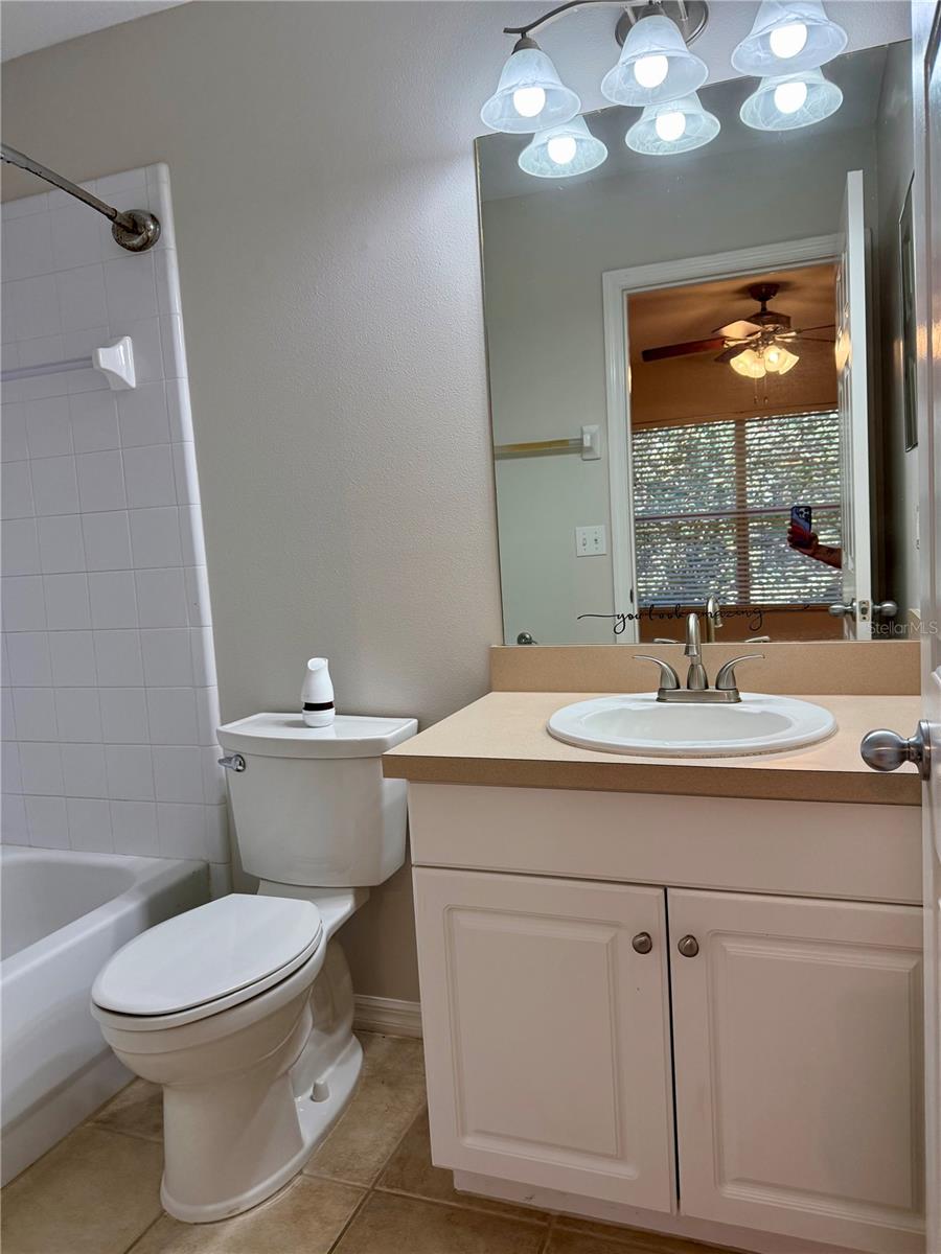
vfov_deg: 71.6
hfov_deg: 56.8
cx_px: 470
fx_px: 870
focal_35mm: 24
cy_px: 627
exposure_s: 1/228
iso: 160
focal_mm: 6.76
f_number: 1.78
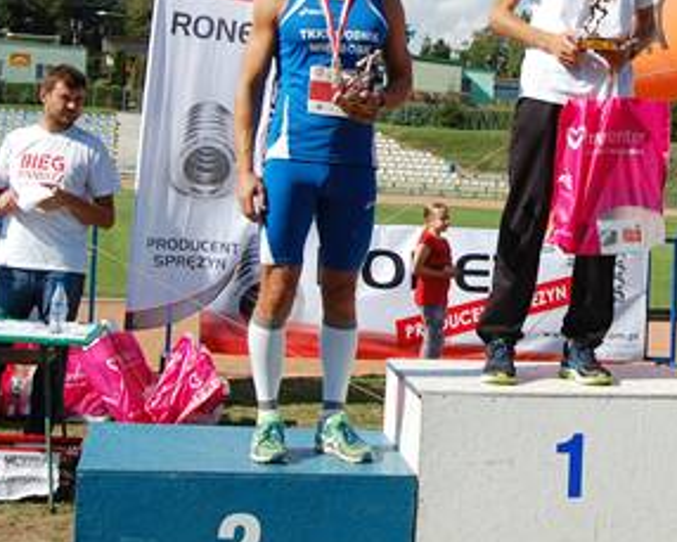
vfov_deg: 23.4
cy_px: 205
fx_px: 1303
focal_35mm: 65
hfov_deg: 29.0
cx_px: 414
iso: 200
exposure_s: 1/400
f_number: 10
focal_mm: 22
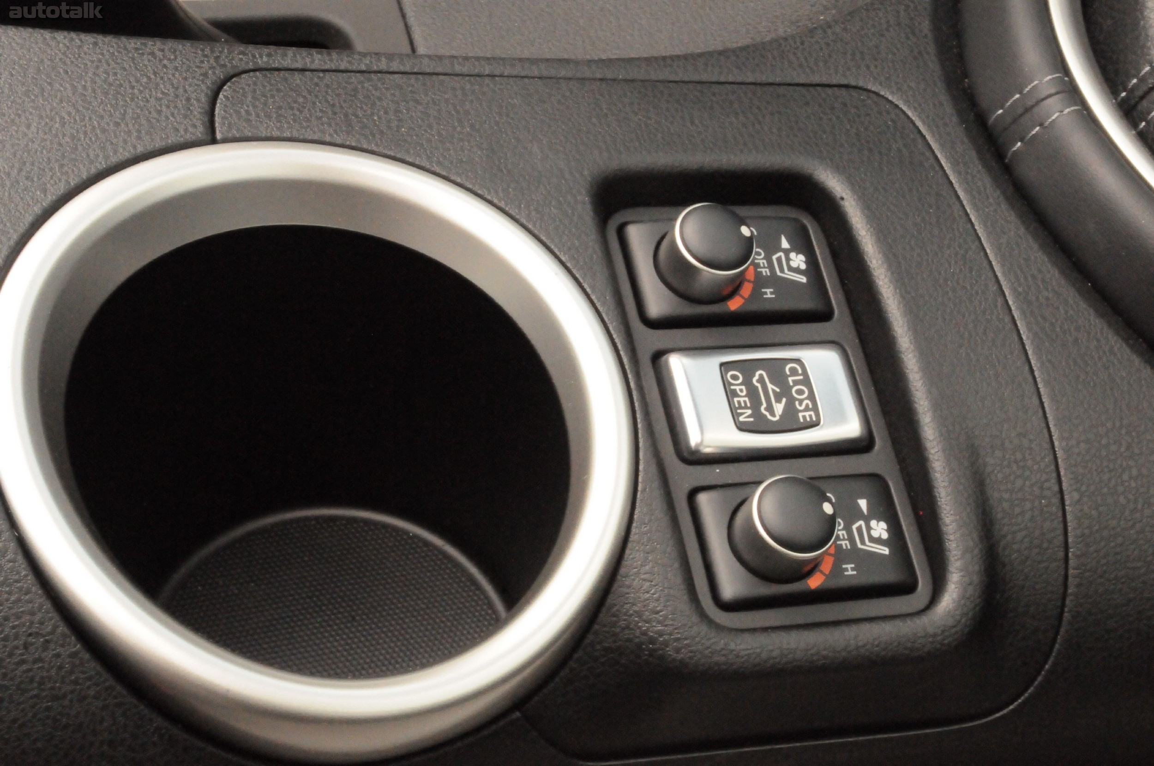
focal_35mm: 63
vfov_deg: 21.5
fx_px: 2017
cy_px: 383
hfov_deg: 31.9
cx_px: 577
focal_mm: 42
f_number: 36
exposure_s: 1/125
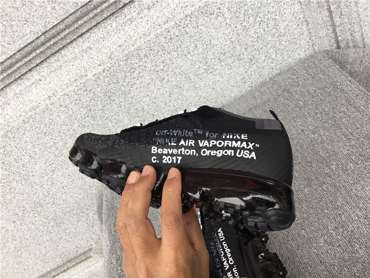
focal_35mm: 31
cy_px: 139
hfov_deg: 58.4
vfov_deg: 45.4
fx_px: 331
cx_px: 185
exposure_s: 1/50
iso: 32
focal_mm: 3.3
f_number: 2.4
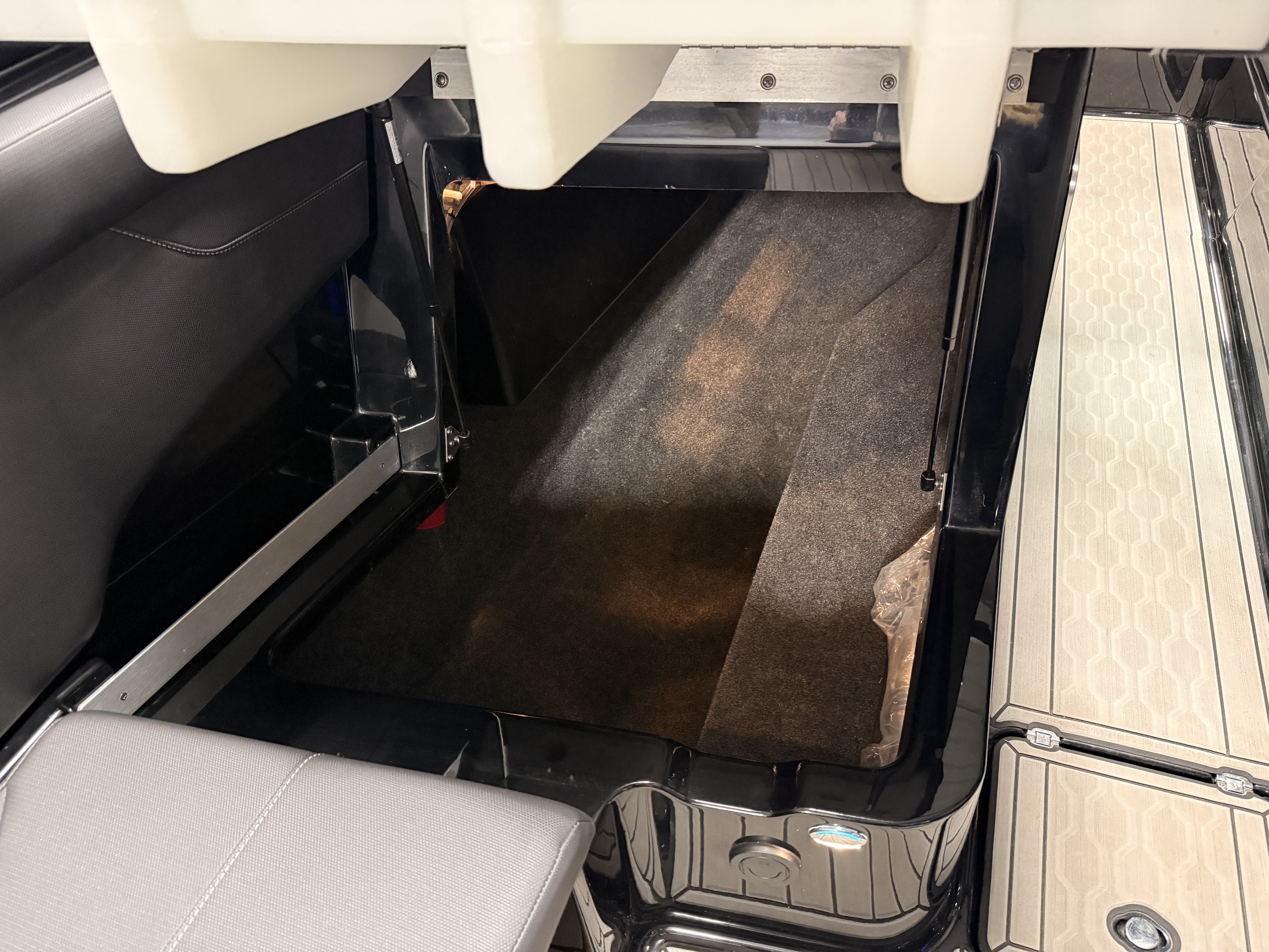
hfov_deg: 71.6
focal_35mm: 24
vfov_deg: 56.8
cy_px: 476
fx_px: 880
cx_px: 634
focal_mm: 6.76
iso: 800
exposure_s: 1/40
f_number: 1.78
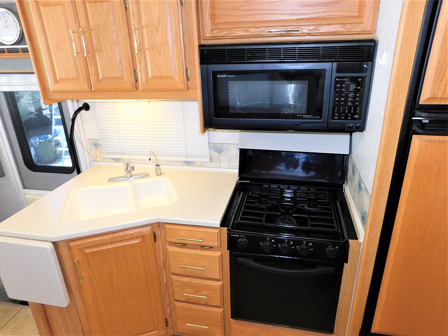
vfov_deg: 58.9
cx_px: 224
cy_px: 168
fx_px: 298
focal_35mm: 23
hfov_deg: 73.9
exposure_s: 1/30
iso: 200
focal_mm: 4
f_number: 3
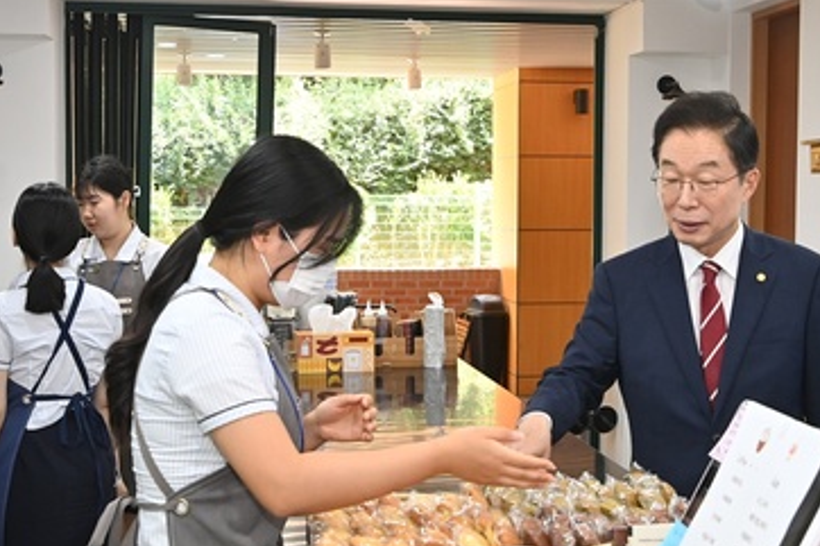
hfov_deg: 33.4
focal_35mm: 60
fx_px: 1366
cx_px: 465
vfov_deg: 22.6
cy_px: 297
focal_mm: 34
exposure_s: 1/250
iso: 1600
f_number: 6.3
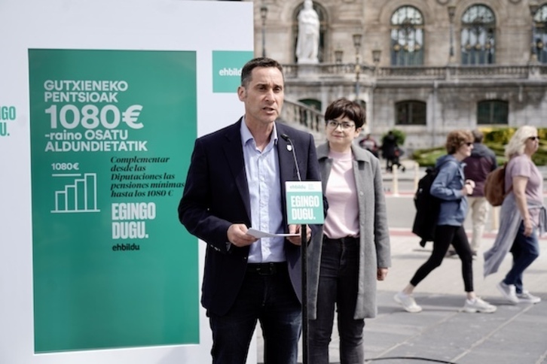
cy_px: 182
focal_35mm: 53
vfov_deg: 25.5
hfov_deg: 37.5
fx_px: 805
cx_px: 274
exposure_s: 1/250
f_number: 4
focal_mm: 53
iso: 50
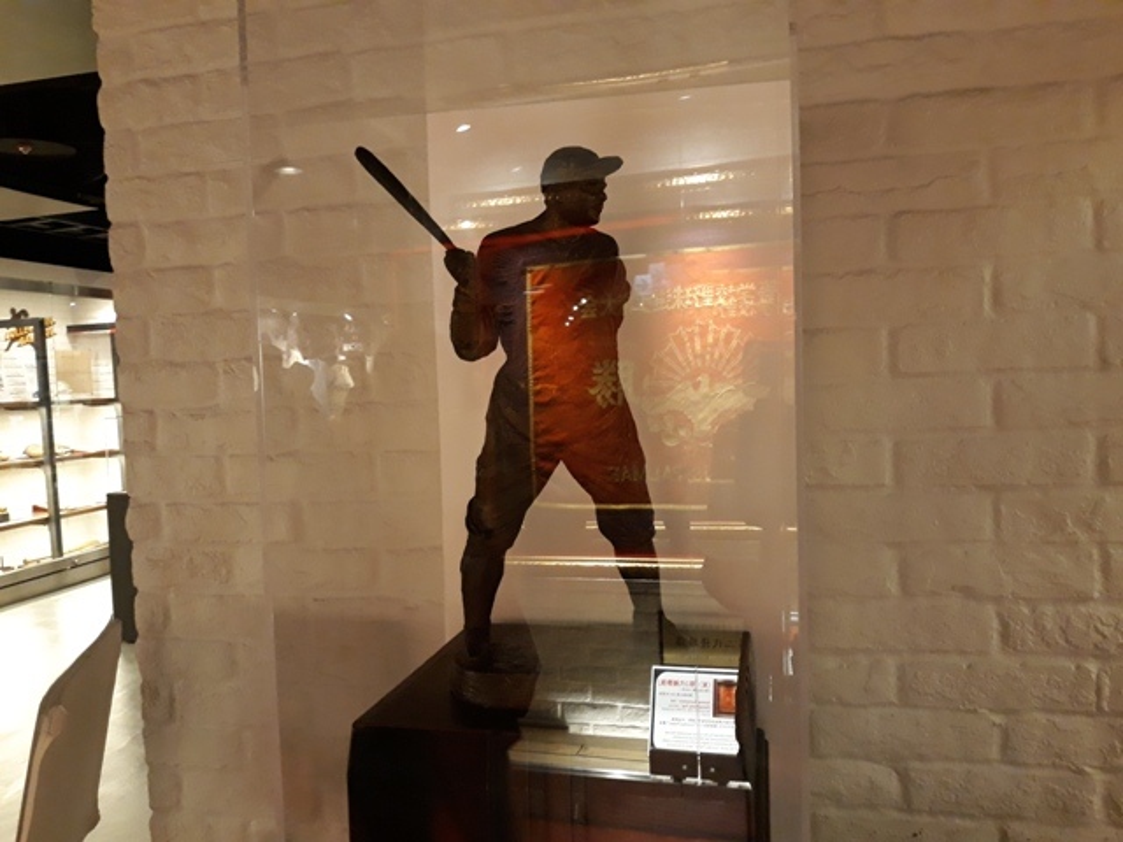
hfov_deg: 65.3
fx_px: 876
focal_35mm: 27
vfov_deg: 51.4
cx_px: 562
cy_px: 421
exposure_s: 1/24
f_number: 1.7
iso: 320
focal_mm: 3.71
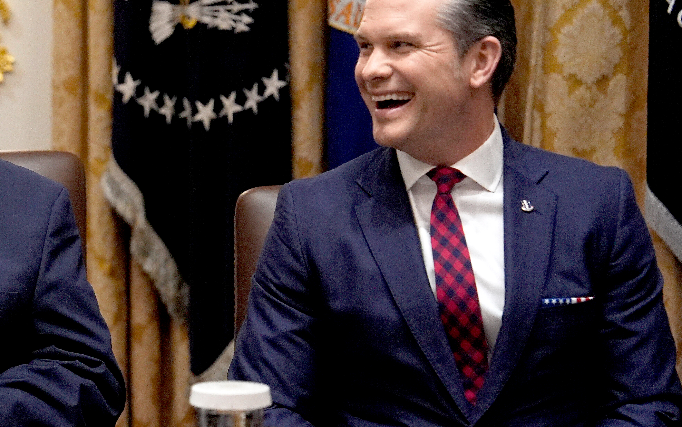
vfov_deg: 10.6
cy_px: 254
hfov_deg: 16.8
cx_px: 116
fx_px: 2286
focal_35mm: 123
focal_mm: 70
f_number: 2.8
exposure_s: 1/500
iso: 2500
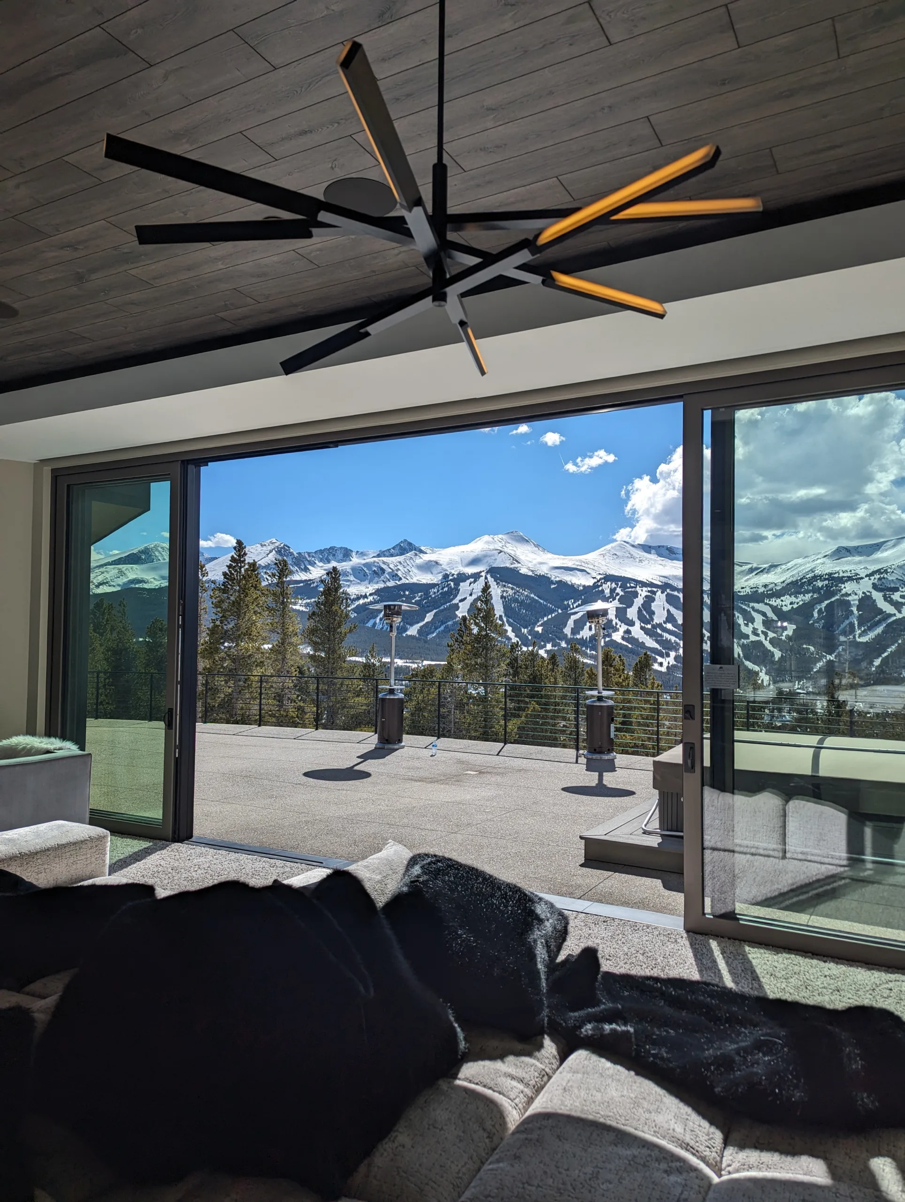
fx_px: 834
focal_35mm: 24
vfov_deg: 71.5
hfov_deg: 56.9
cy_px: 601
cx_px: 452
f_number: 1.85
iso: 41
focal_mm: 6.81
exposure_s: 1/3774
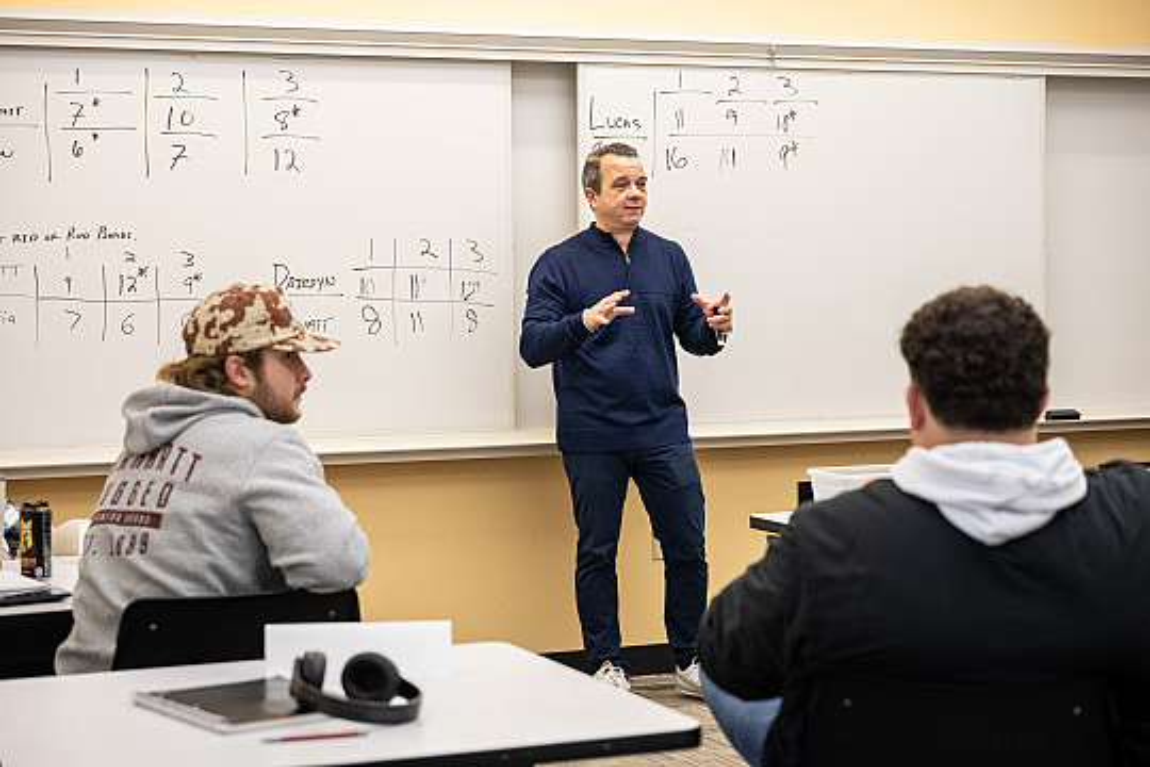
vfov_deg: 20.0
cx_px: 575
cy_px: 384
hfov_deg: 29.7
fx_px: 2172
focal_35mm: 68
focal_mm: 68
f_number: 4
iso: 1600
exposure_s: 1/160
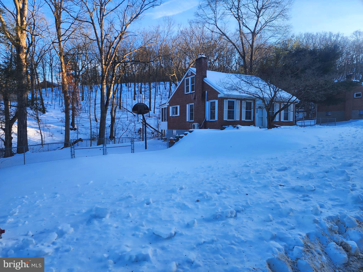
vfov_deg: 58.9
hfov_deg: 73.9
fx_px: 241
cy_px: 136
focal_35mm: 23
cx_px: 182
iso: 12
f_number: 1.8
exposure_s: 1/274
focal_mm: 6.4
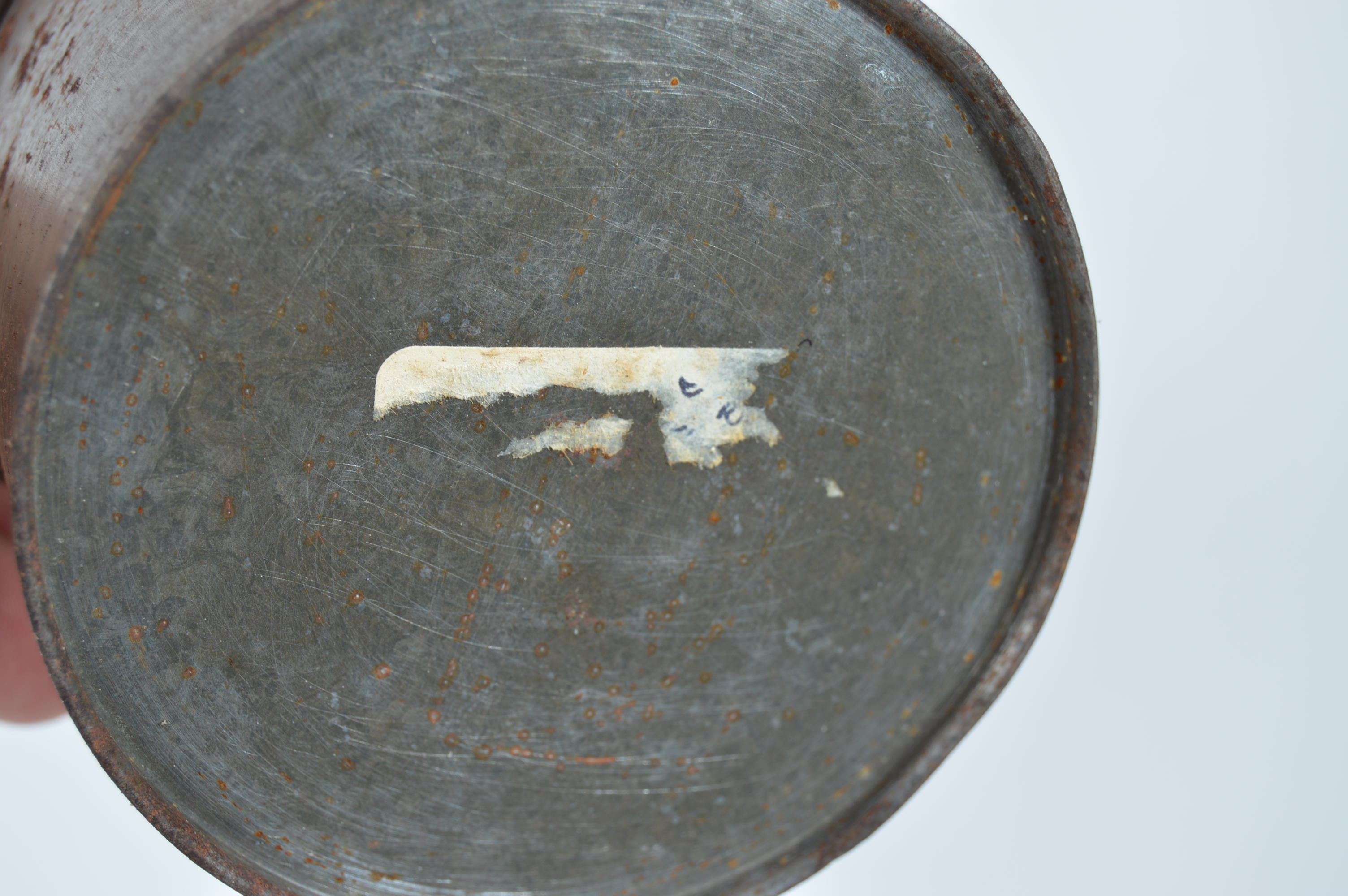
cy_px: 448
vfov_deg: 16.5
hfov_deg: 24.6
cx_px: 674
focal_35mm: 82
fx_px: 3086
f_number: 8
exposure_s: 1/80
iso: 100
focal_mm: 55
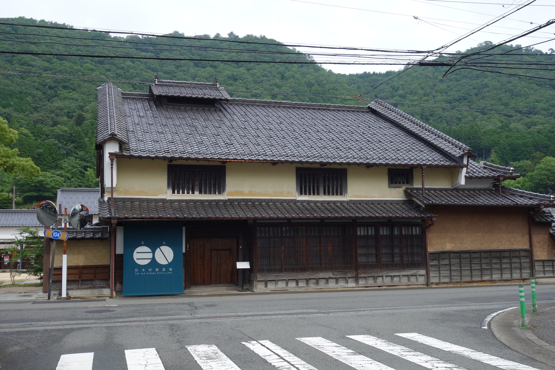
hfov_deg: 51.9
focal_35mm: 37
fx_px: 570
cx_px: 278
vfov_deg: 35.9
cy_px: 185
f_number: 5.6
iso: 125
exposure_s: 1/200
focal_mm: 13.58
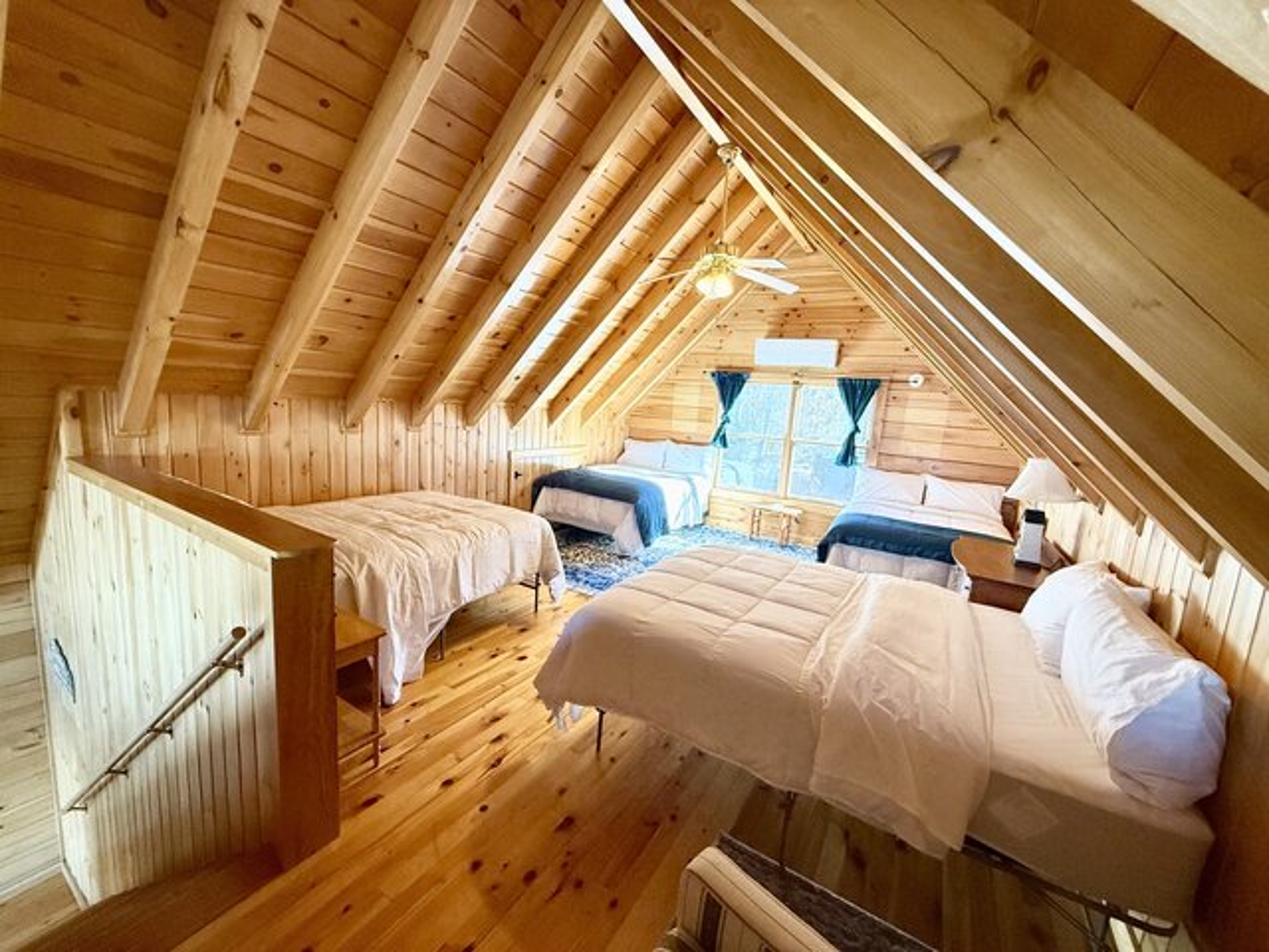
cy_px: 476
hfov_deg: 102.1
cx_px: 634
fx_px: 513
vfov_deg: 85.7
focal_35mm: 14
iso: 400
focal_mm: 2.22
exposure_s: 1/120
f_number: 2.2
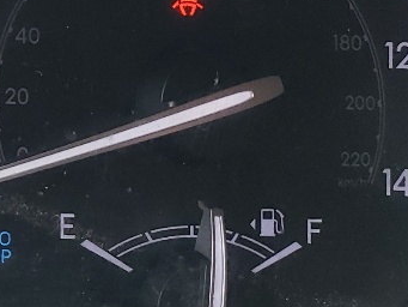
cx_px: -397
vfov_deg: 12.1
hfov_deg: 13.8
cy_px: 40
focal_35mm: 122
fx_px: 1438
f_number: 1.5
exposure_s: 1/120
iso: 74
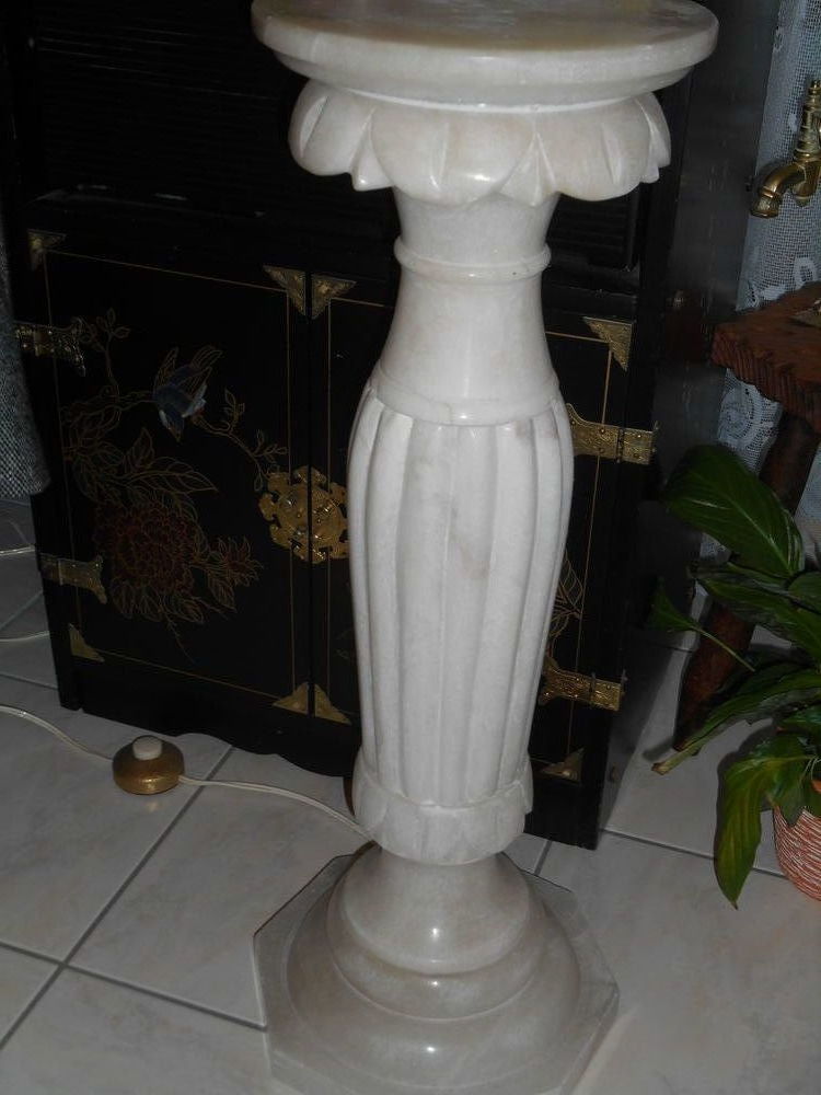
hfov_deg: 31.5
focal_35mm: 46
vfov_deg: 41.2
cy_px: 548
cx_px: 410
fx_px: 1455
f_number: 4
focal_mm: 8.3
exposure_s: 1/30
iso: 80
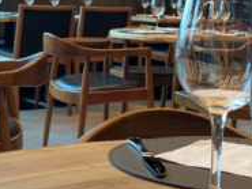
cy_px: 30
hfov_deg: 21.0
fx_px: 677
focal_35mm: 93
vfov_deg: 15.8
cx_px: 74
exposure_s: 1/120
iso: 40
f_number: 1.8
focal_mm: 4.25
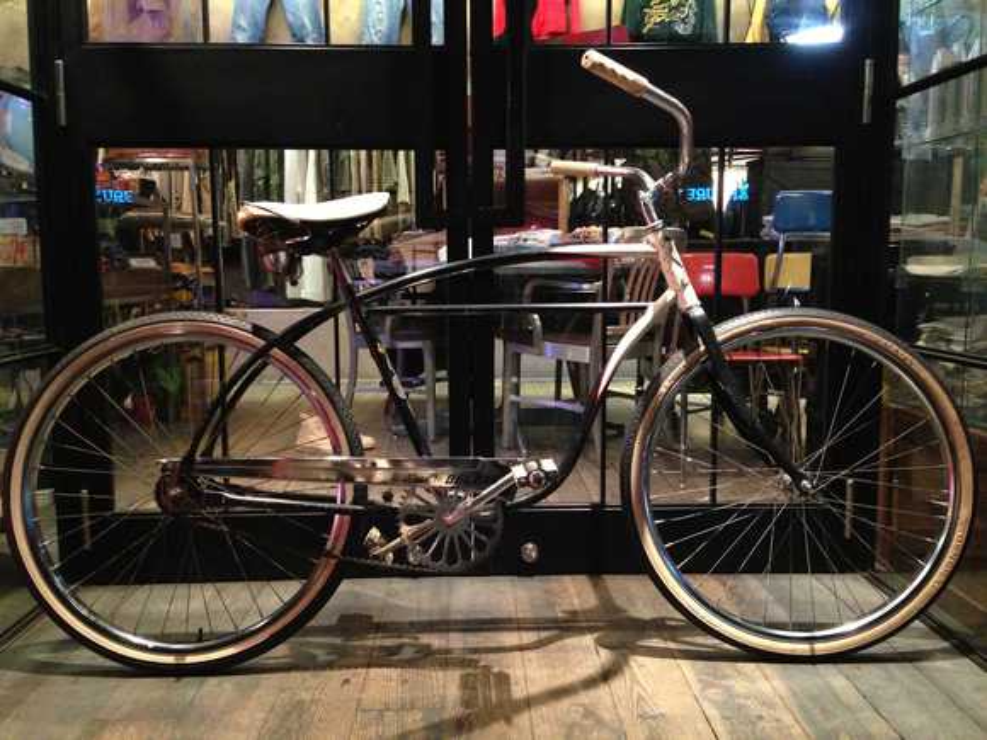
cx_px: 494
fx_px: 941
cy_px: 370
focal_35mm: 33
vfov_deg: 42.9
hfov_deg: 55.4
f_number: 2.4
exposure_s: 1/20
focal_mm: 4.13
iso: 400
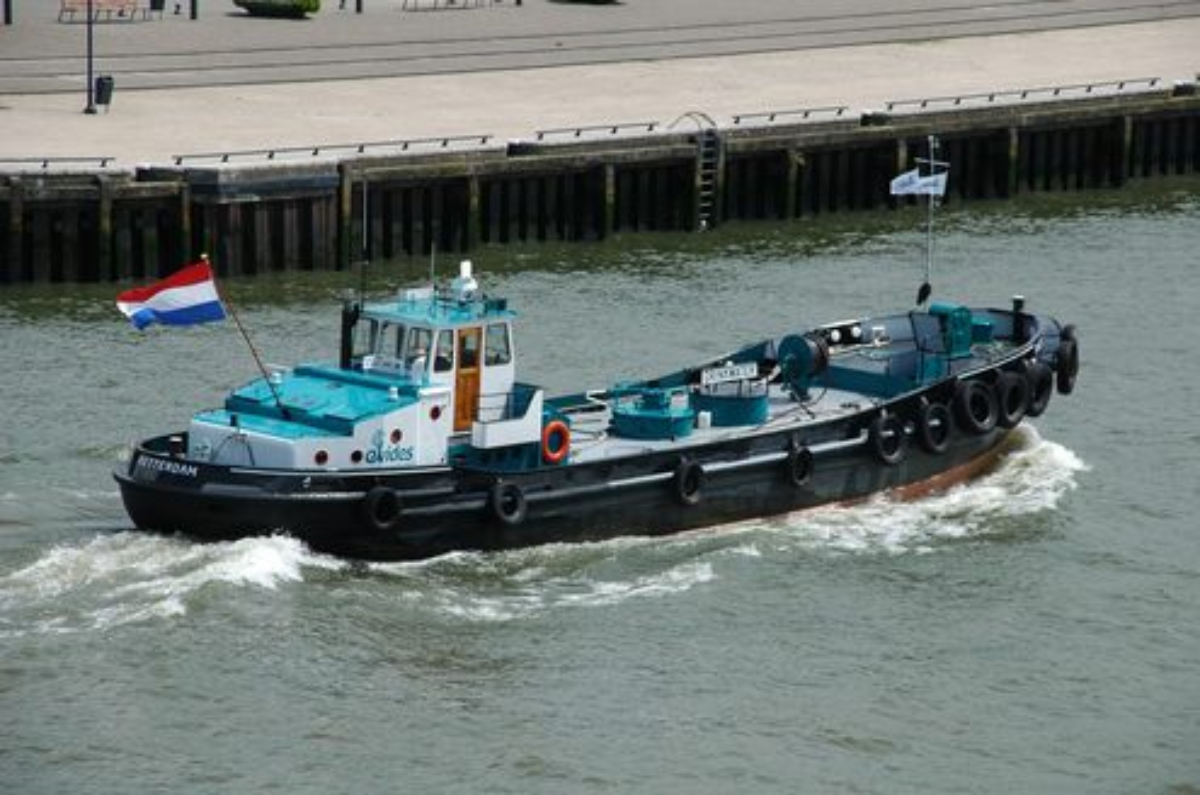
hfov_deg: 10.2
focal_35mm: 202
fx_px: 6737
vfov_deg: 6.8
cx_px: 600
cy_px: 398
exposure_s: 1/400
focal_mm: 135
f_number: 10
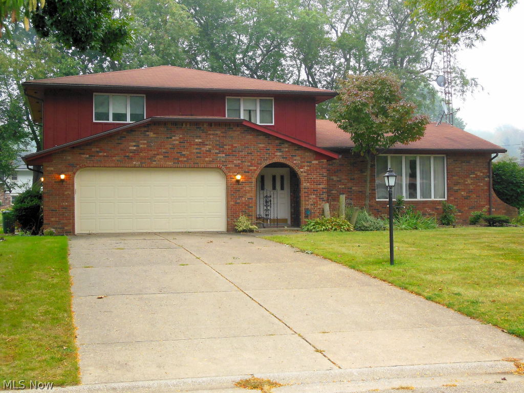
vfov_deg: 29.1
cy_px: 196
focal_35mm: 50
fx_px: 757
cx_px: 262
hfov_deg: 38.2
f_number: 4
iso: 320
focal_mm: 8.9
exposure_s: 1/60
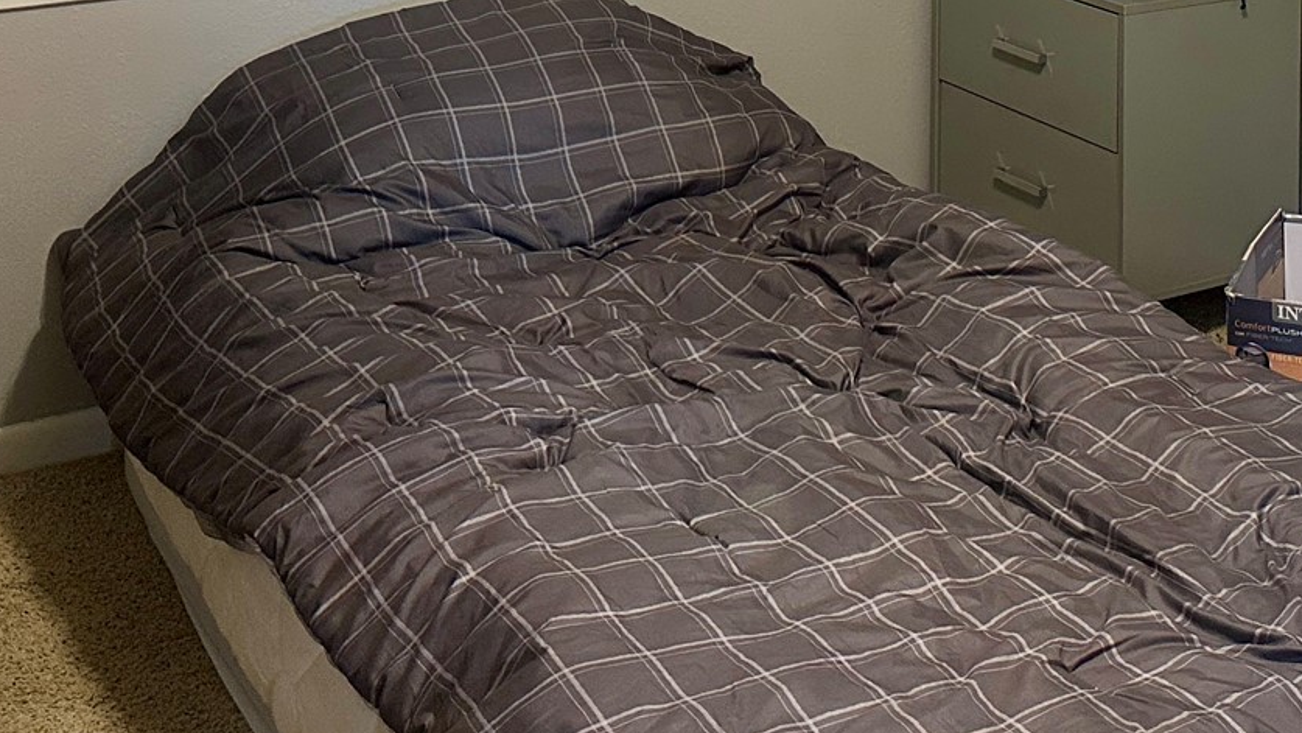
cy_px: -377
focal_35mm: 60
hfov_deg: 34.5
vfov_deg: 17.9
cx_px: 874
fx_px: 2072
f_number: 1.78
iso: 320
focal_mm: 6.86
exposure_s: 1/60
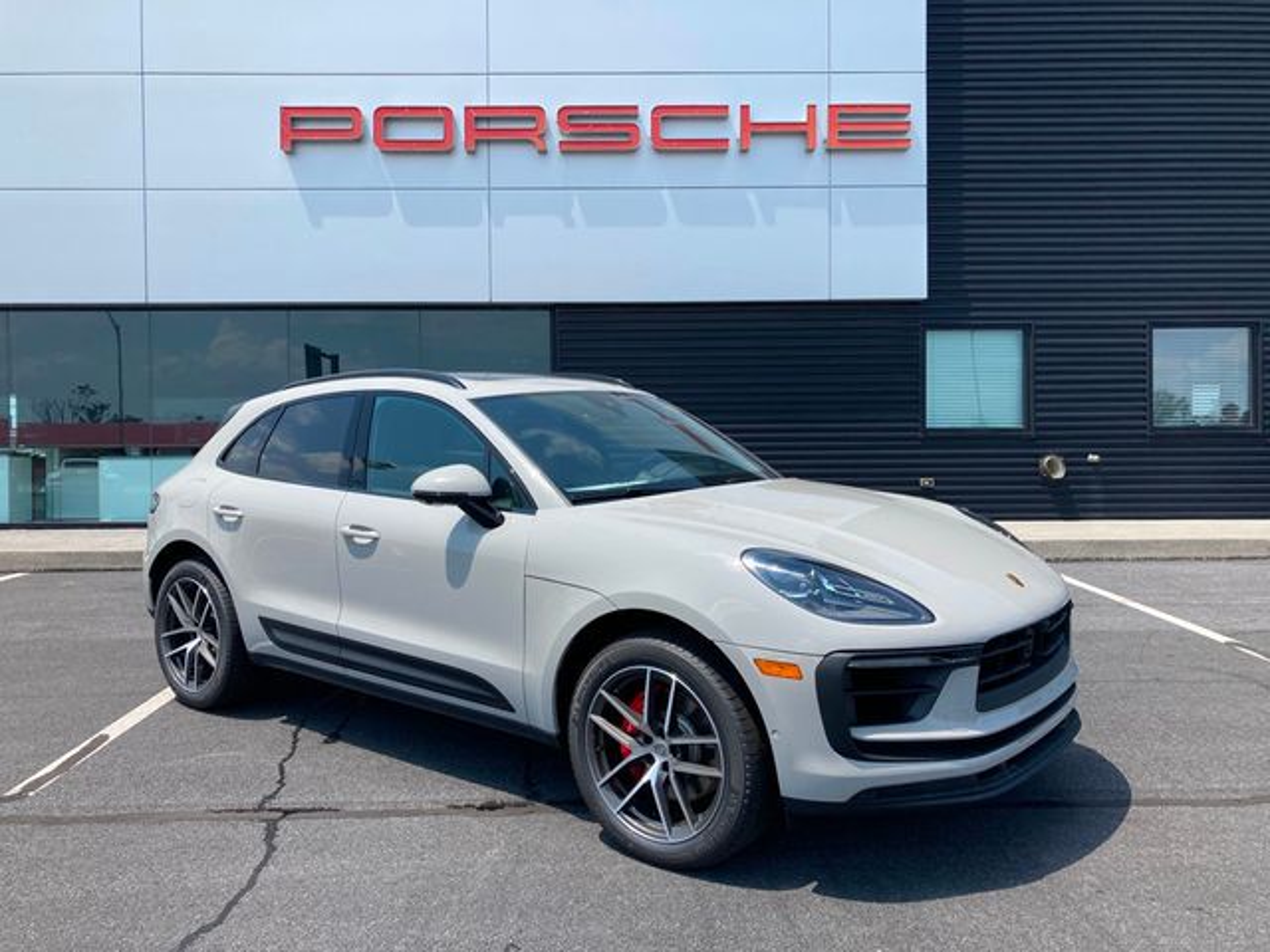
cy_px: 476
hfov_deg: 63.4
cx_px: 635
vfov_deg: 49.7
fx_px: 1027
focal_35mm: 28
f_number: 1.8
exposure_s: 1/1845
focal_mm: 3.99
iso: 20
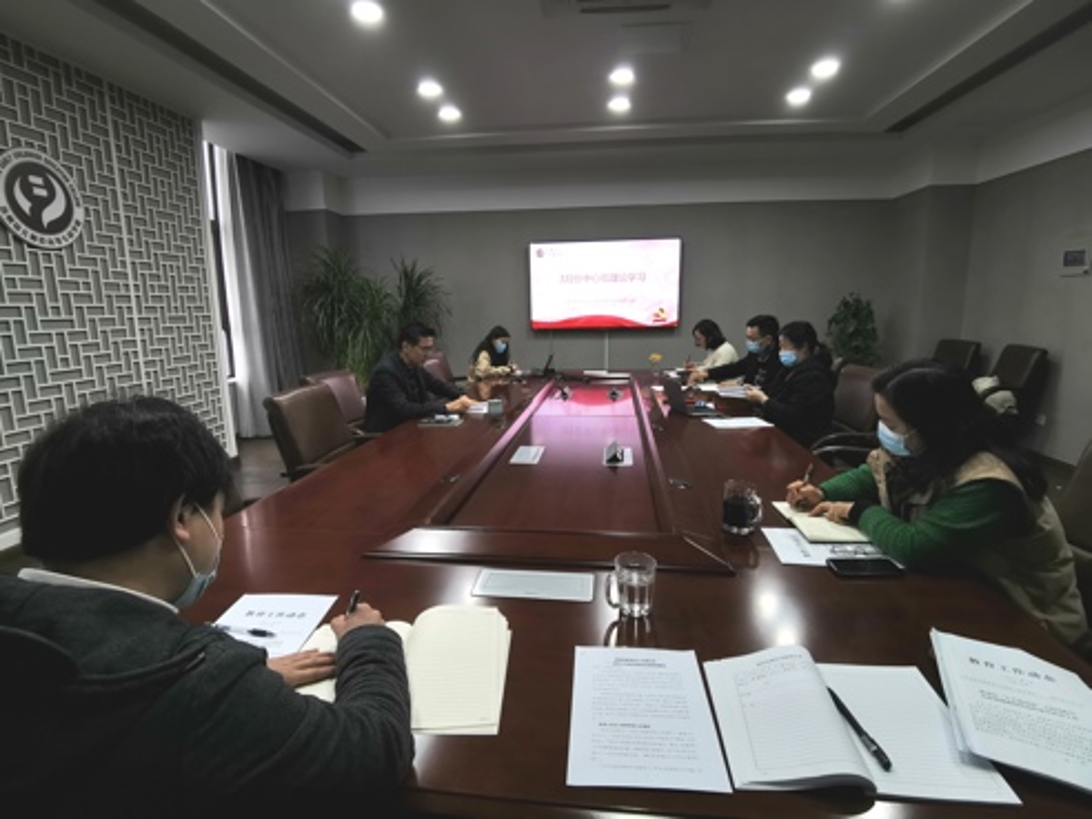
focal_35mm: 17
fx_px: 536
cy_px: 410
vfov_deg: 74.7
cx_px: 546
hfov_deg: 91.0
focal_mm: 2.26
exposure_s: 1/50
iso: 64
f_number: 2.2
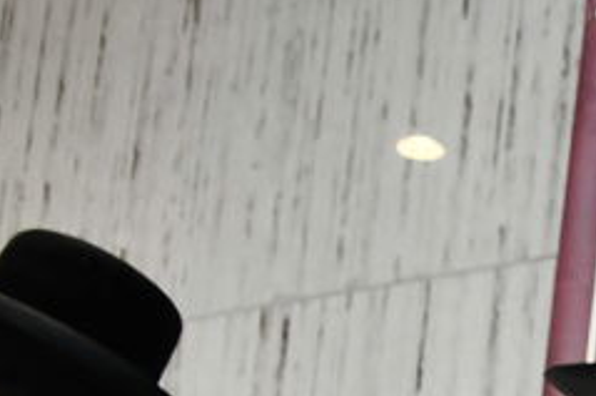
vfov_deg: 8.0
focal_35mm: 164
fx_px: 2713
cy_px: 763
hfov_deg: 10.7
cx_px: 1444
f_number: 5.6
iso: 1000
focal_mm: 28
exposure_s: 1/160
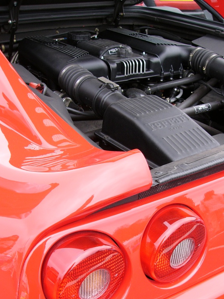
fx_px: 423
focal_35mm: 49
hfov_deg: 29.6
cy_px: 202
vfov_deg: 38.4
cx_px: 135
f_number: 2.8
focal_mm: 6
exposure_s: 1/80
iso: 50
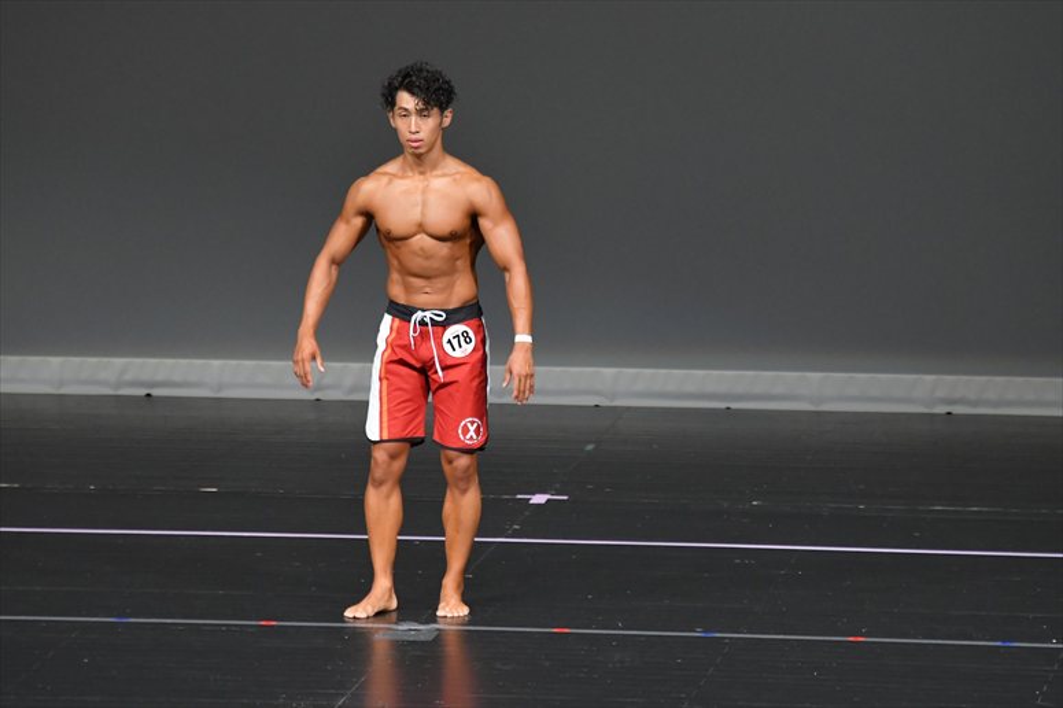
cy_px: 354
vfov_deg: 4.4
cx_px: 532
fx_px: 9297
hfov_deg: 6.5
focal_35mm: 315
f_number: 5.6
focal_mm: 210
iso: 4000
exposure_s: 1/400
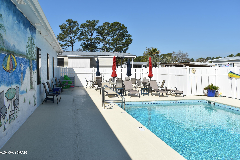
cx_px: 120
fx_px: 200
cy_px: 80
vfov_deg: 43.6
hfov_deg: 61.9
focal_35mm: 30
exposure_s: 1/400
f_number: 10
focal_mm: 20
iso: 100
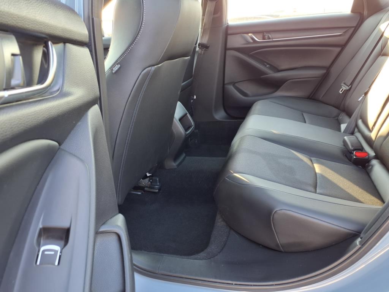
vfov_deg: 51.4
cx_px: 194
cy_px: 146
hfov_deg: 65.3
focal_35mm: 27
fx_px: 303
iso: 40
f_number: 1.9
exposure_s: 1/60.2
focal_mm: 3.58
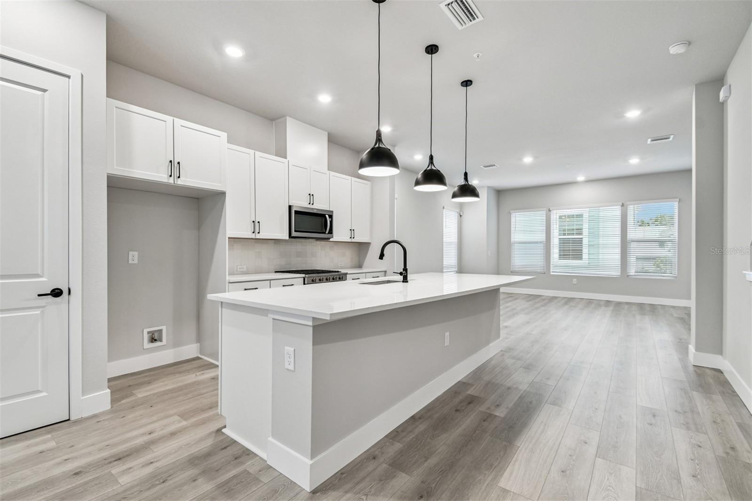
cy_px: 250
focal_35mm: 15
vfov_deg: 77.3
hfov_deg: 100.4
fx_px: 313
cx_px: 376
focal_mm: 10
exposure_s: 1/10
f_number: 7.1
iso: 100
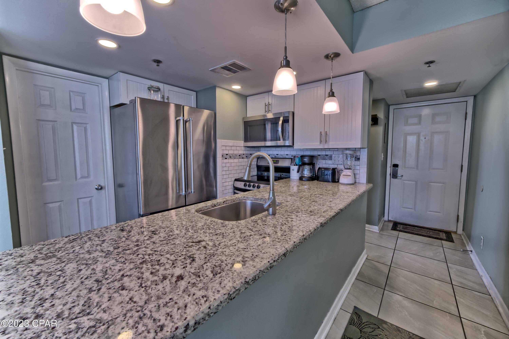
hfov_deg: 104.2
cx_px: 254
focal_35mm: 14
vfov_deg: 81.2
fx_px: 198
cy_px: 170
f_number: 13
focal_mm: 14
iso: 800
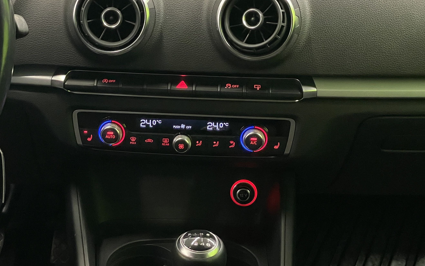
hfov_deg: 24.6
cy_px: 98
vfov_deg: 15.5
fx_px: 973
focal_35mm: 84
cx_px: 165
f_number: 2
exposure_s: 1/50
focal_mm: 6
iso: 500
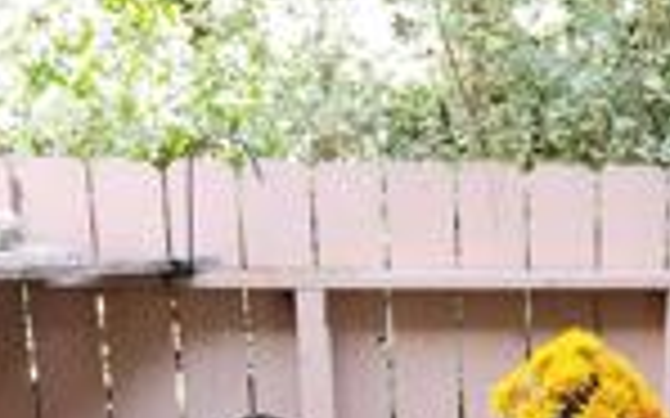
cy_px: 876
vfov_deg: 11.1
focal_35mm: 105
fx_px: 1917
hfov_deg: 19.2
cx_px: 679
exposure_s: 1/60
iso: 32
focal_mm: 5.4
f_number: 1.8
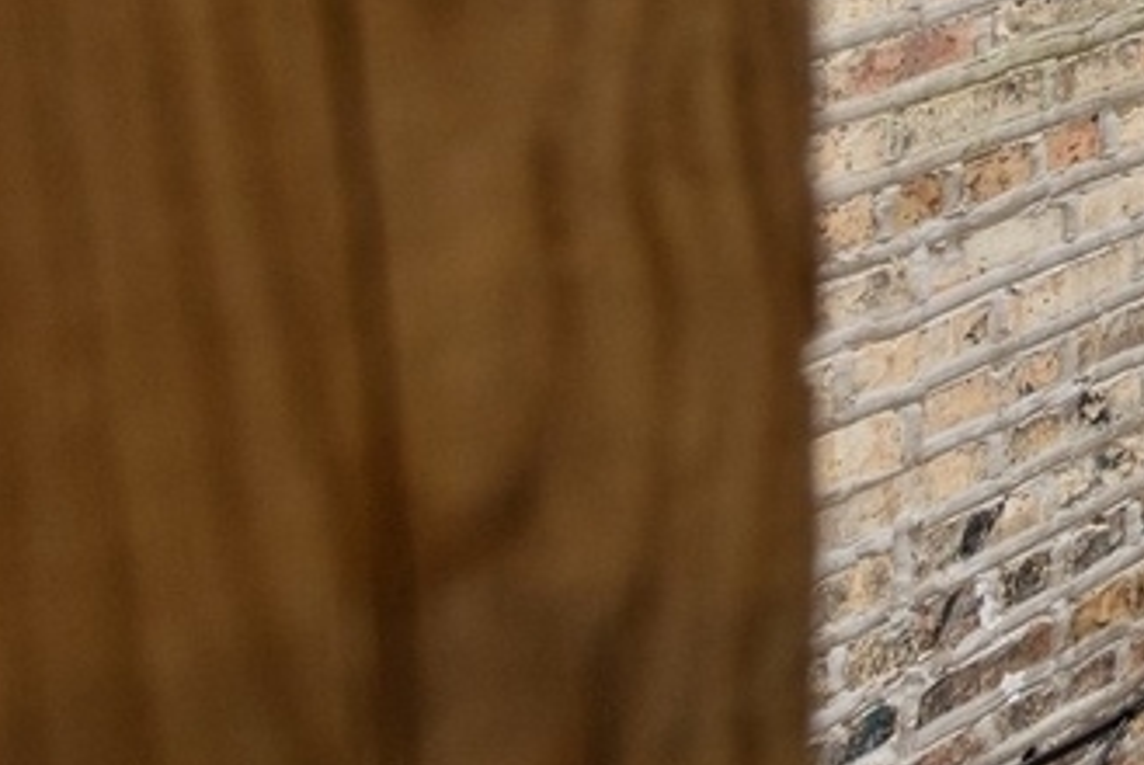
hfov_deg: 13.2
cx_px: 2707
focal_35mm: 118
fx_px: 3753
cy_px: -765
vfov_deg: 10.7
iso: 200
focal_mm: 24
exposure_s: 1/40
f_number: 8
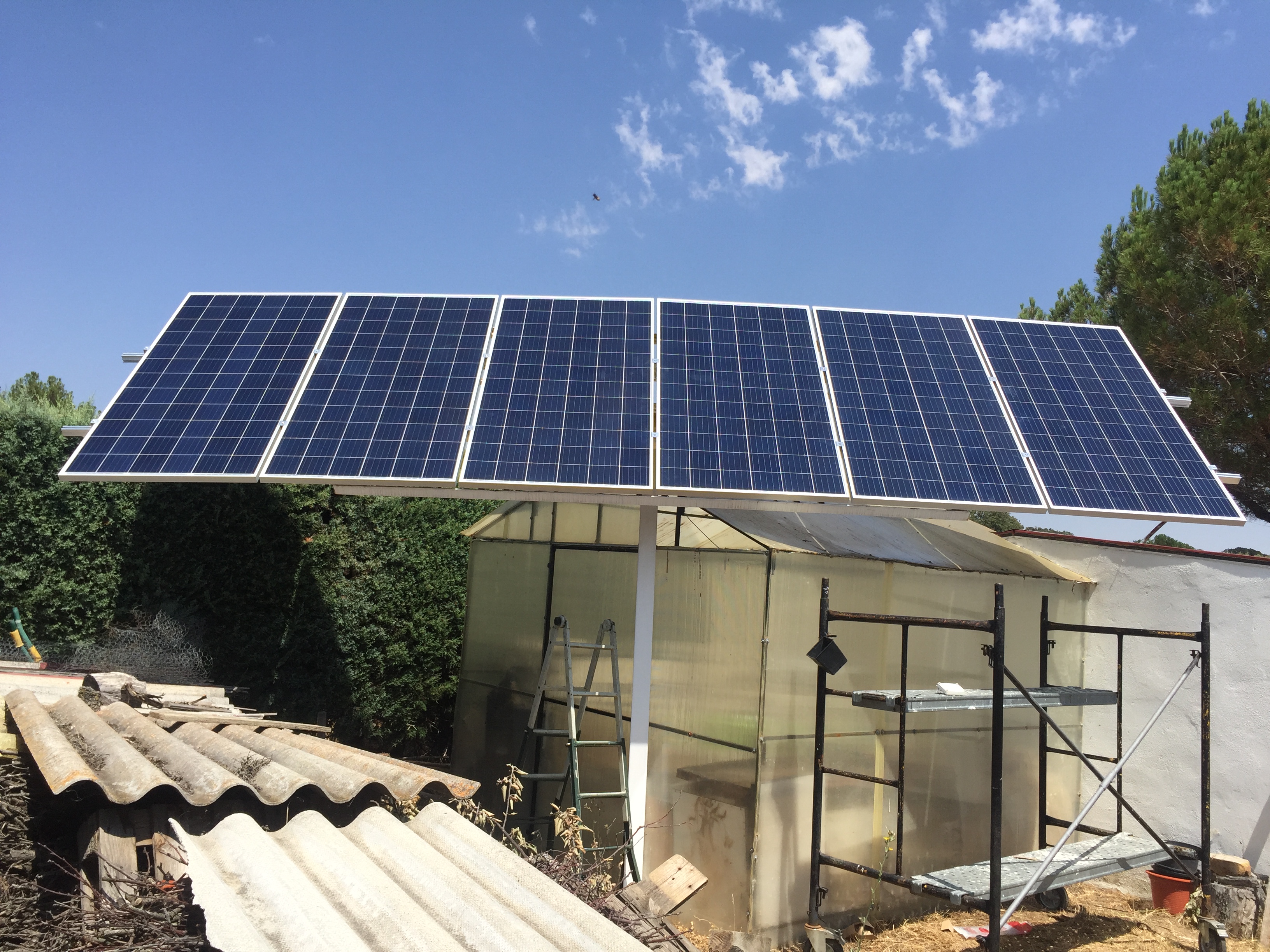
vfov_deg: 48.2
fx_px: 1064
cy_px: 476
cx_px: 635
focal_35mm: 29
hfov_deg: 61.7
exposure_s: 1/2083
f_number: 2.2
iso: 32
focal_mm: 4.15
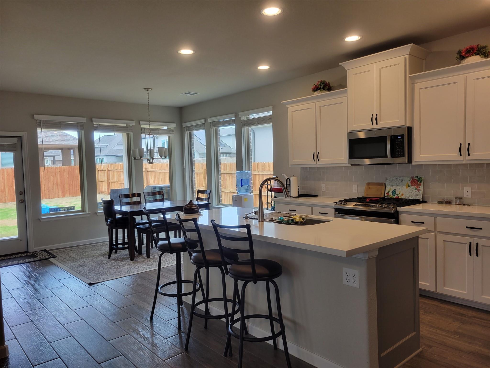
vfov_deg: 53.1
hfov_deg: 67.3
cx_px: 245
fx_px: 368
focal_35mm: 26
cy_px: 184
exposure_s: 1/120
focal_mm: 5.4
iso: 50
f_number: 1.8
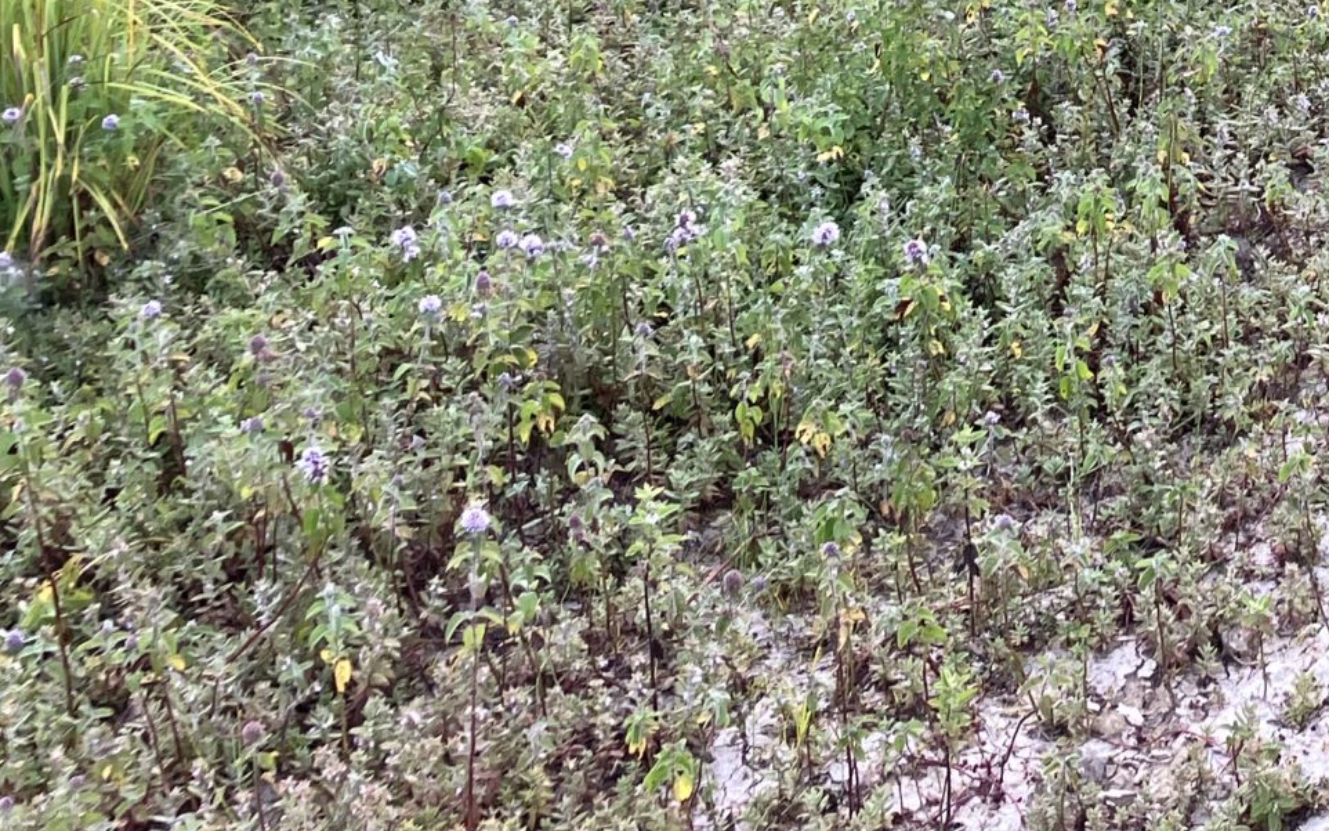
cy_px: -308
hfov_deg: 24.2
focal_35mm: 79
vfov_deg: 15.6
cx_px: 1514
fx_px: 2861
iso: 40
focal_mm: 3.99
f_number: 1.8
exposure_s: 1/121
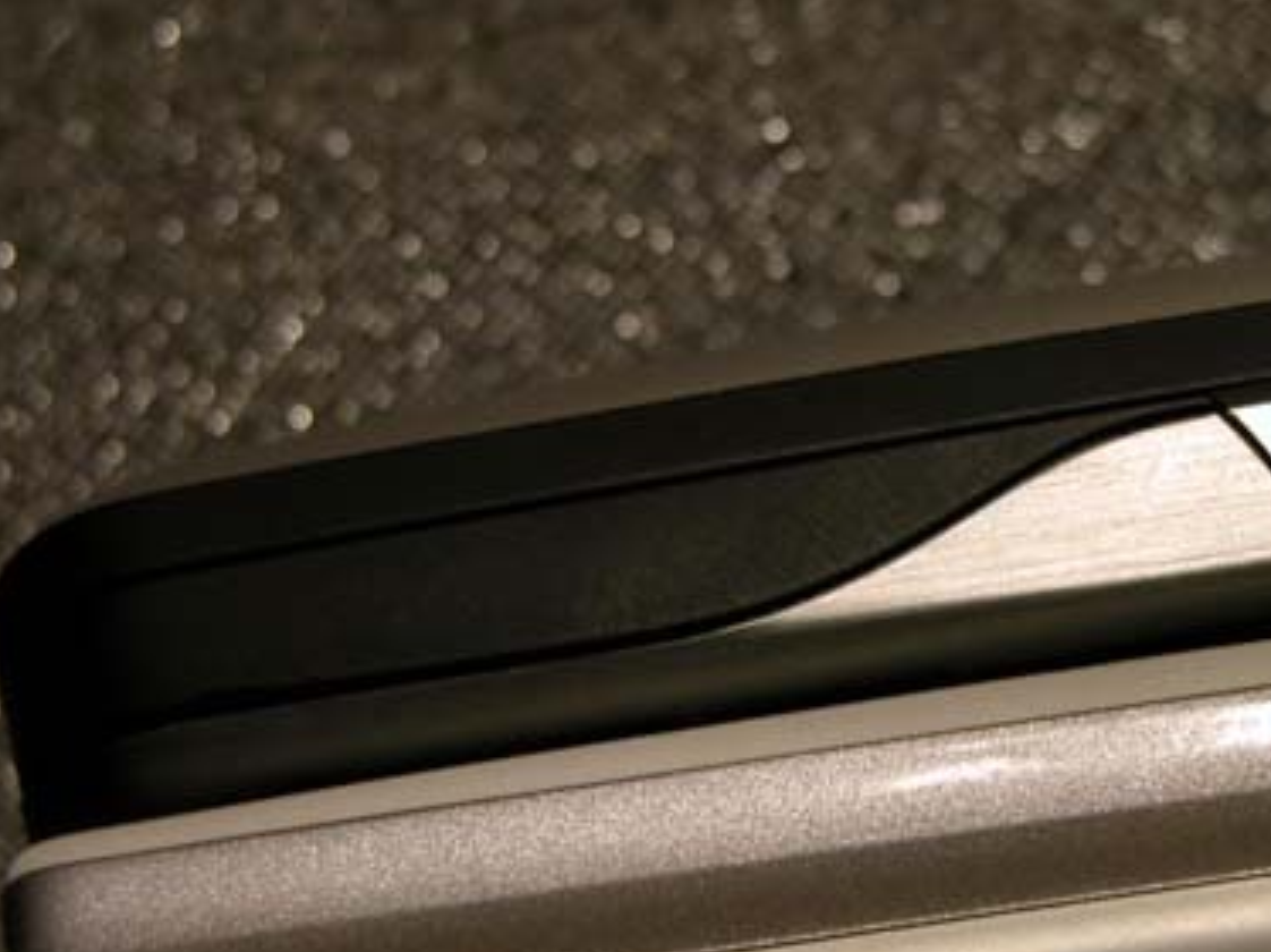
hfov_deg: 15.7
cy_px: 622
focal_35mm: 125
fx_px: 4587
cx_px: 1054
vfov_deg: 11.8
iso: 100
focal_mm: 18.8
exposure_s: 1/14.7
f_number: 3.3
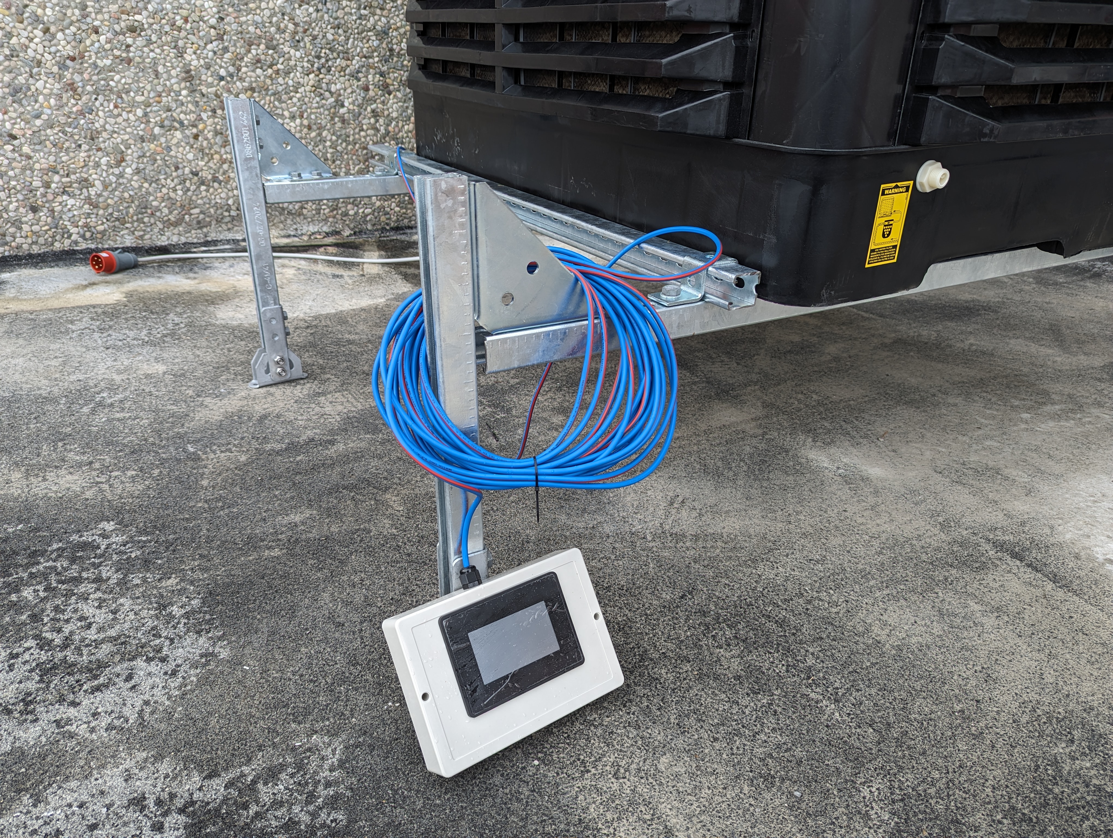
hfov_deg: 71.5
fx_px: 773
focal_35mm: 24
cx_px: 556
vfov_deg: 56.9
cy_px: 419
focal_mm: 6.81
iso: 51
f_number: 1.85
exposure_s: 1/223
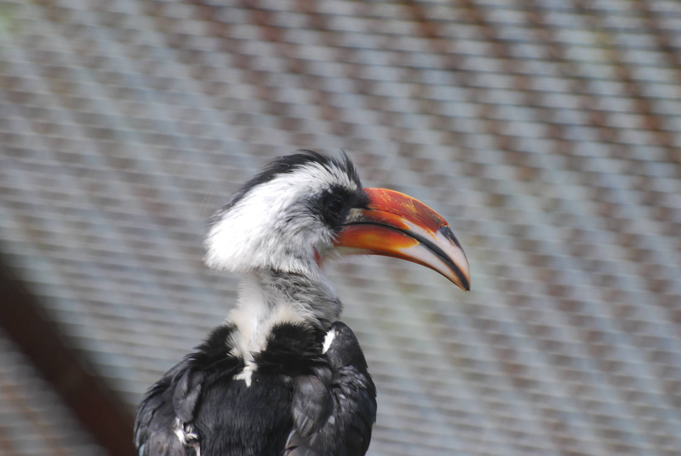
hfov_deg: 4.6
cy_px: 228
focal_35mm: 450
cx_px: 340
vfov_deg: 3.1
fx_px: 8522
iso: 160
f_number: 8
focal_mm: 300
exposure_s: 1/125
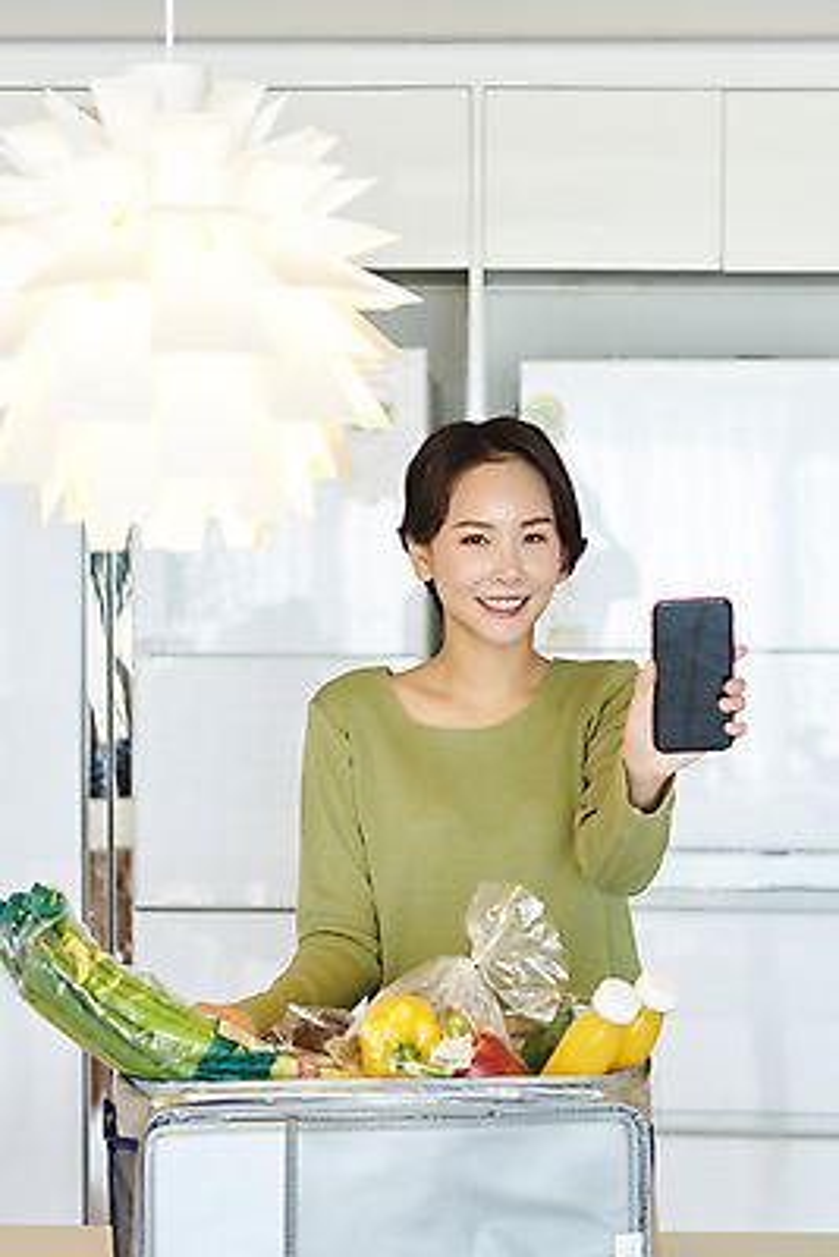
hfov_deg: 19.5
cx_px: 420
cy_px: 628
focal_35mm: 70
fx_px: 2445
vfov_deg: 28.8
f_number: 2.8
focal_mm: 70
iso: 400
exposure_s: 1/100
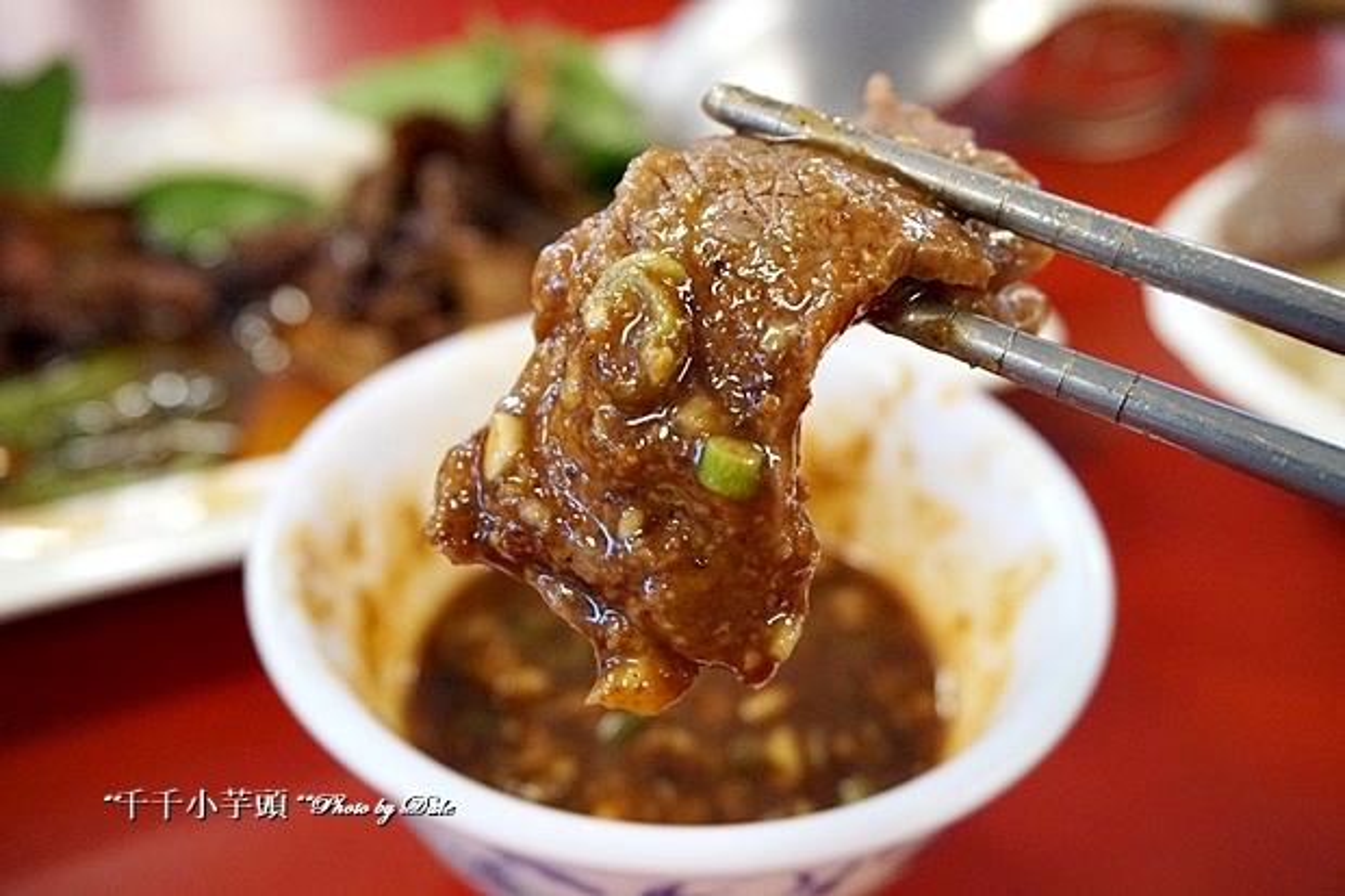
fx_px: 1569
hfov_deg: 46.4
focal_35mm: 42
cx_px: 672
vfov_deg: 31.9
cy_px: 448
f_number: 5.6
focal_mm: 28
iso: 1600
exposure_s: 1/60
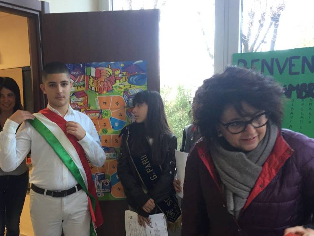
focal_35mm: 38
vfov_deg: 37.5
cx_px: 125
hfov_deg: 48.7
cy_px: 149
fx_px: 345
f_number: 2.2
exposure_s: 1/33
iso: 64
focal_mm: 4.15
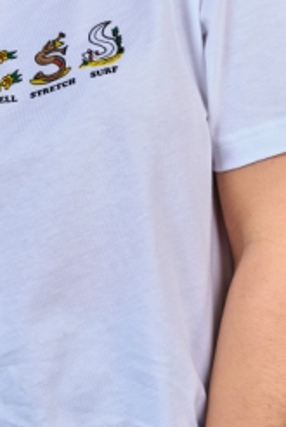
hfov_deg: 8.1
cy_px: 273
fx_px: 2010
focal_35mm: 169
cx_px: 46
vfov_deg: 12.1
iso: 500
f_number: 4
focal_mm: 40.7
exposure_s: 1/200
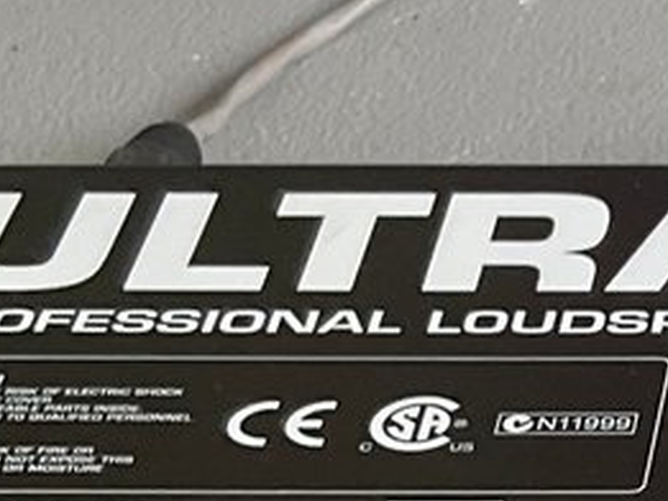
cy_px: 806
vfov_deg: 8.6
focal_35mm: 168
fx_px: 3243
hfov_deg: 10.8
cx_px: 1289
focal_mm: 3
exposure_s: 1/120
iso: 25
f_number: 1.8
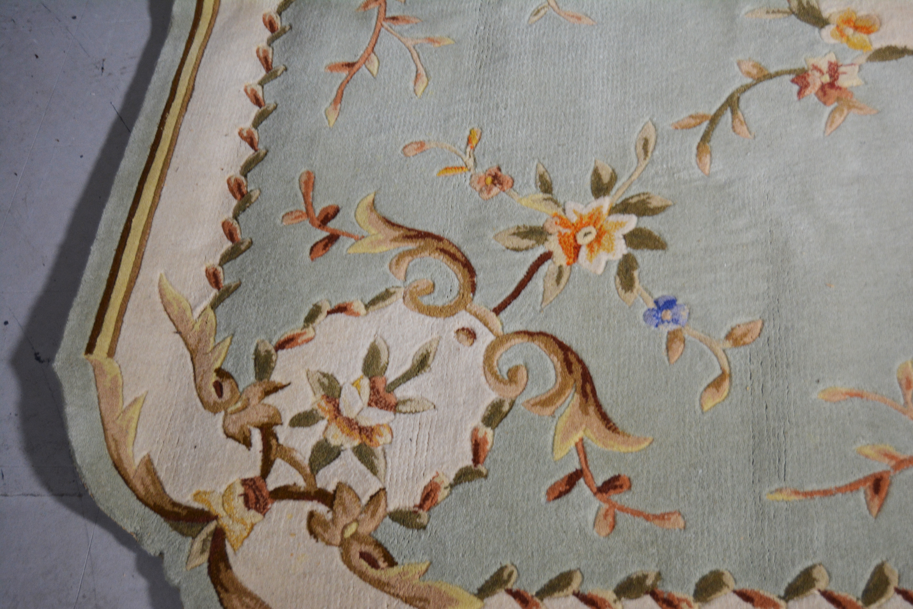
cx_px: 456
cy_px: 304
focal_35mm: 48
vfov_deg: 28.1
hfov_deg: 41.1
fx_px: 1217
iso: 800
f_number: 4.5
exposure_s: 1/40
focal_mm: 32
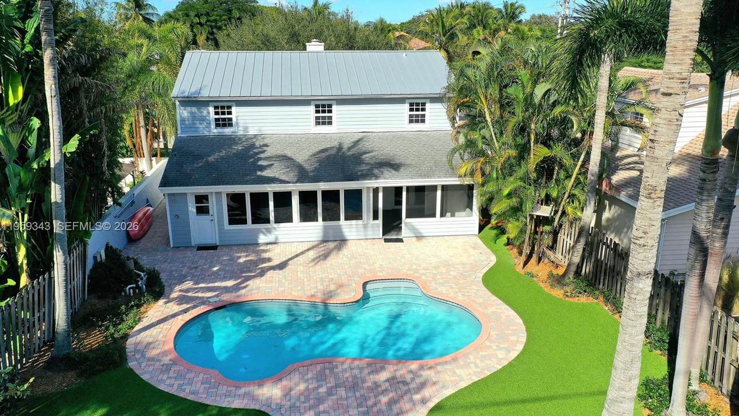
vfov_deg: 38.9
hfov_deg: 64.3
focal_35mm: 30
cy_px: 227
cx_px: 370
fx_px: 588
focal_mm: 10.26
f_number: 6.3
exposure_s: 1/667
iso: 100
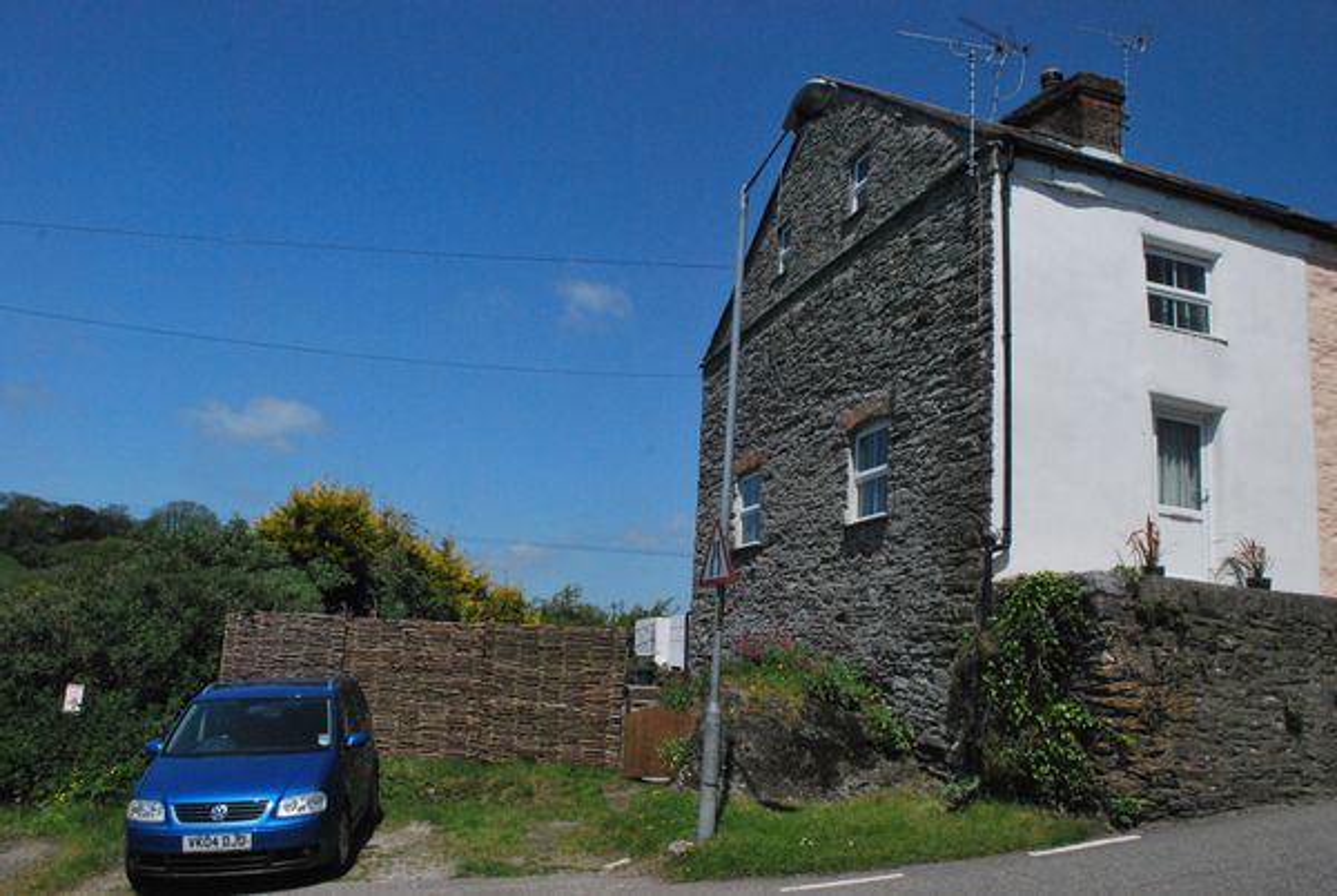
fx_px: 1116
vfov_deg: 43.7
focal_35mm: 30
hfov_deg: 61.9
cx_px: 668
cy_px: 448
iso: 1600
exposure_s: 1/640
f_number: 13
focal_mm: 20
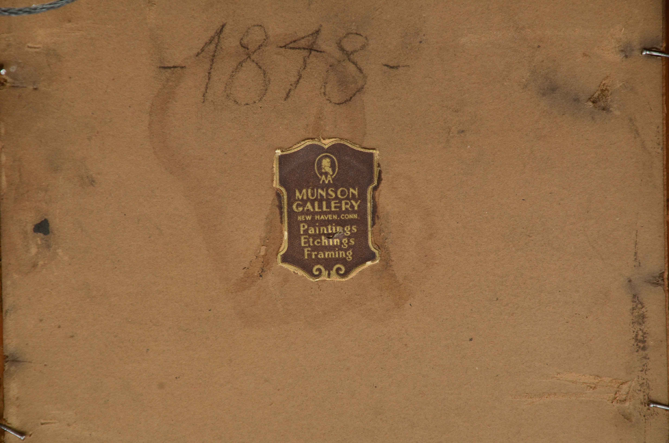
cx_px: 334
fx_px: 2921
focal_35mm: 158
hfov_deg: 13.1
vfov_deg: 8.7
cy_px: 222
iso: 400
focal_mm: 105
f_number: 10
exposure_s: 1/160
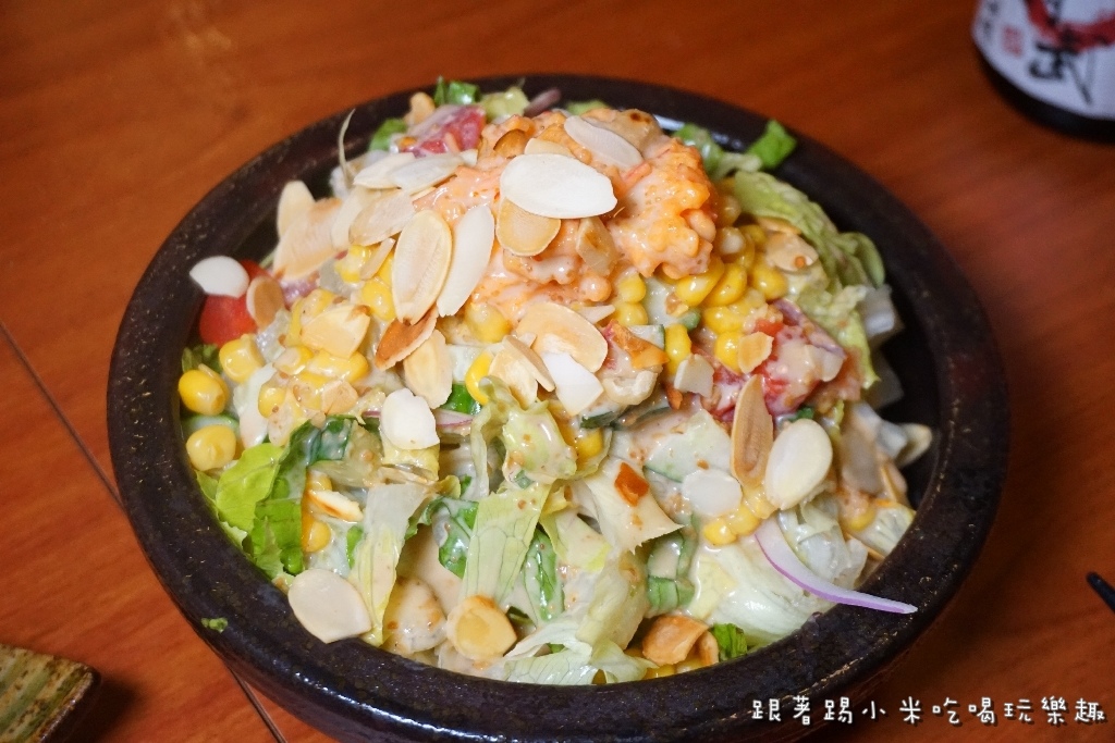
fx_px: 1626
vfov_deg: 25.8
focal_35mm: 52
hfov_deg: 37.8
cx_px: 558
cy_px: 372
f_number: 5.6
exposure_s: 1/60
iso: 2500
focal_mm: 35
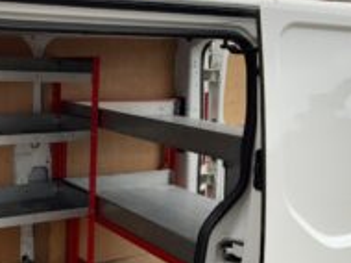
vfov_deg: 26.2
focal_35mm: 55
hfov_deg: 34.2
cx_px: 83
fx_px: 557
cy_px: 191
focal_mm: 3
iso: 32
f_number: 1.8
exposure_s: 1/122
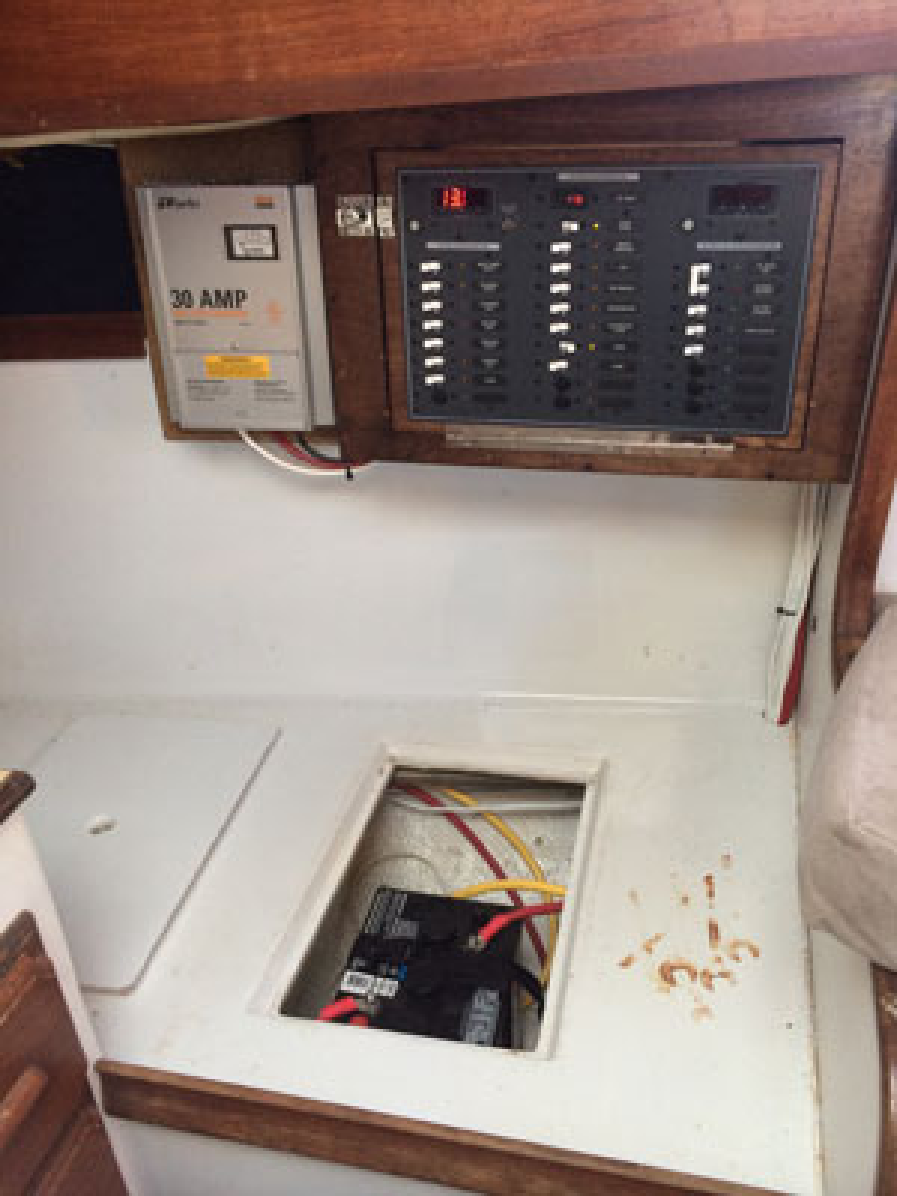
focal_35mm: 30
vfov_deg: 60.0
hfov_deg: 46.8
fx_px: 1037
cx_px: 448
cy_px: 598
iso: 64
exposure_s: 1/30
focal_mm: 4.12
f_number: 2.2
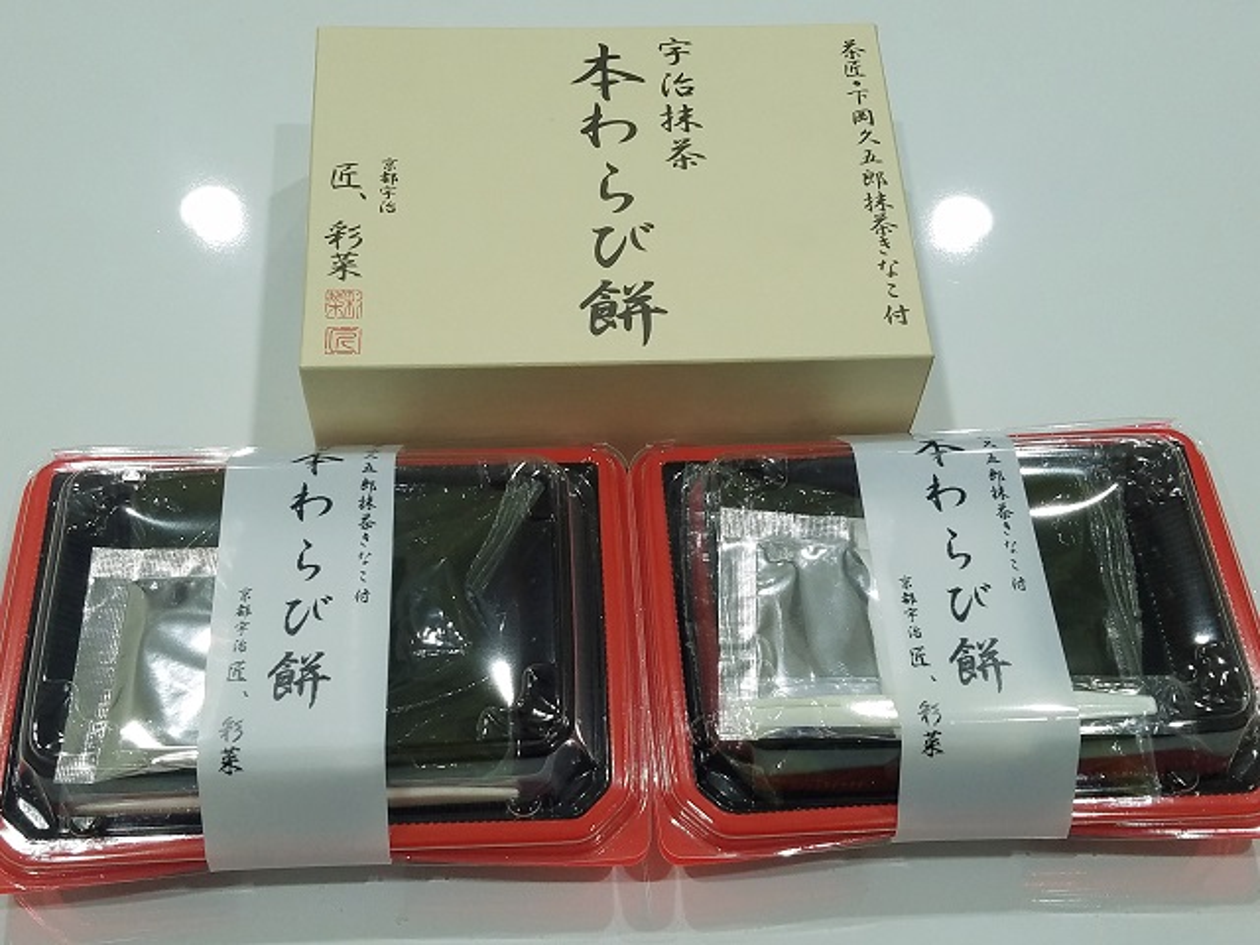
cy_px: 472
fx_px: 946
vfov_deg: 53.1
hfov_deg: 67.3
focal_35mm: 26
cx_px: 630
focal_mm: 4.2
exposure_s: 1/100
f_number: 1.7
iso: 64
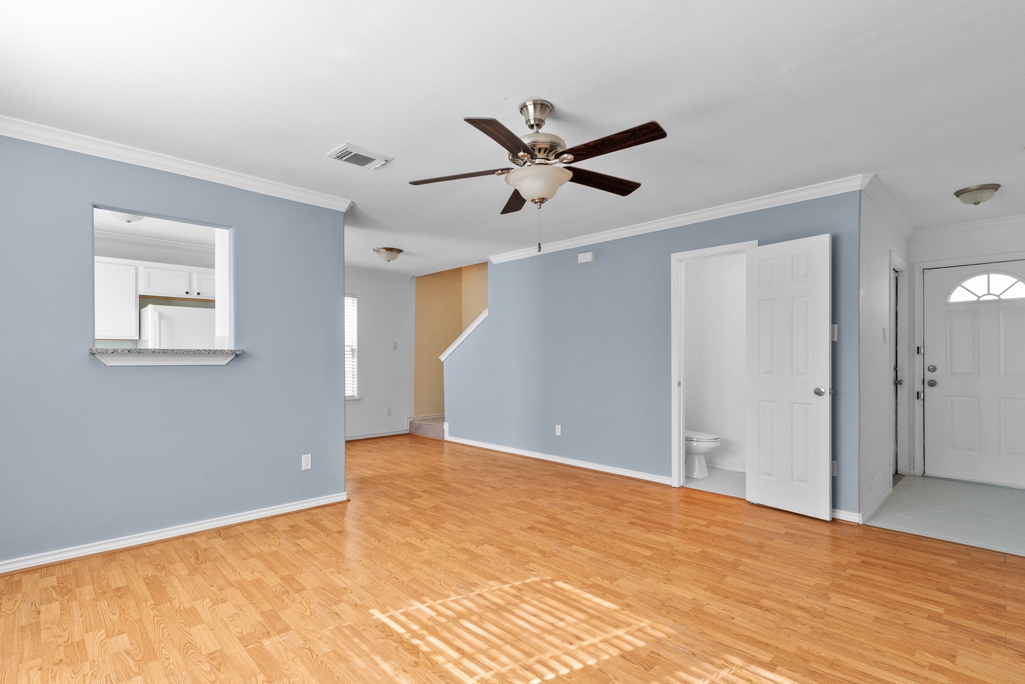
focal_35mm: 16
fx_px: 456
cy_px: 354
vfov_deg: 73.7
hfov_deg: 96.7
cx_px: 522
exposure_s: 1/1.43
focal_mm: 10
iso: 100
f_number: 8
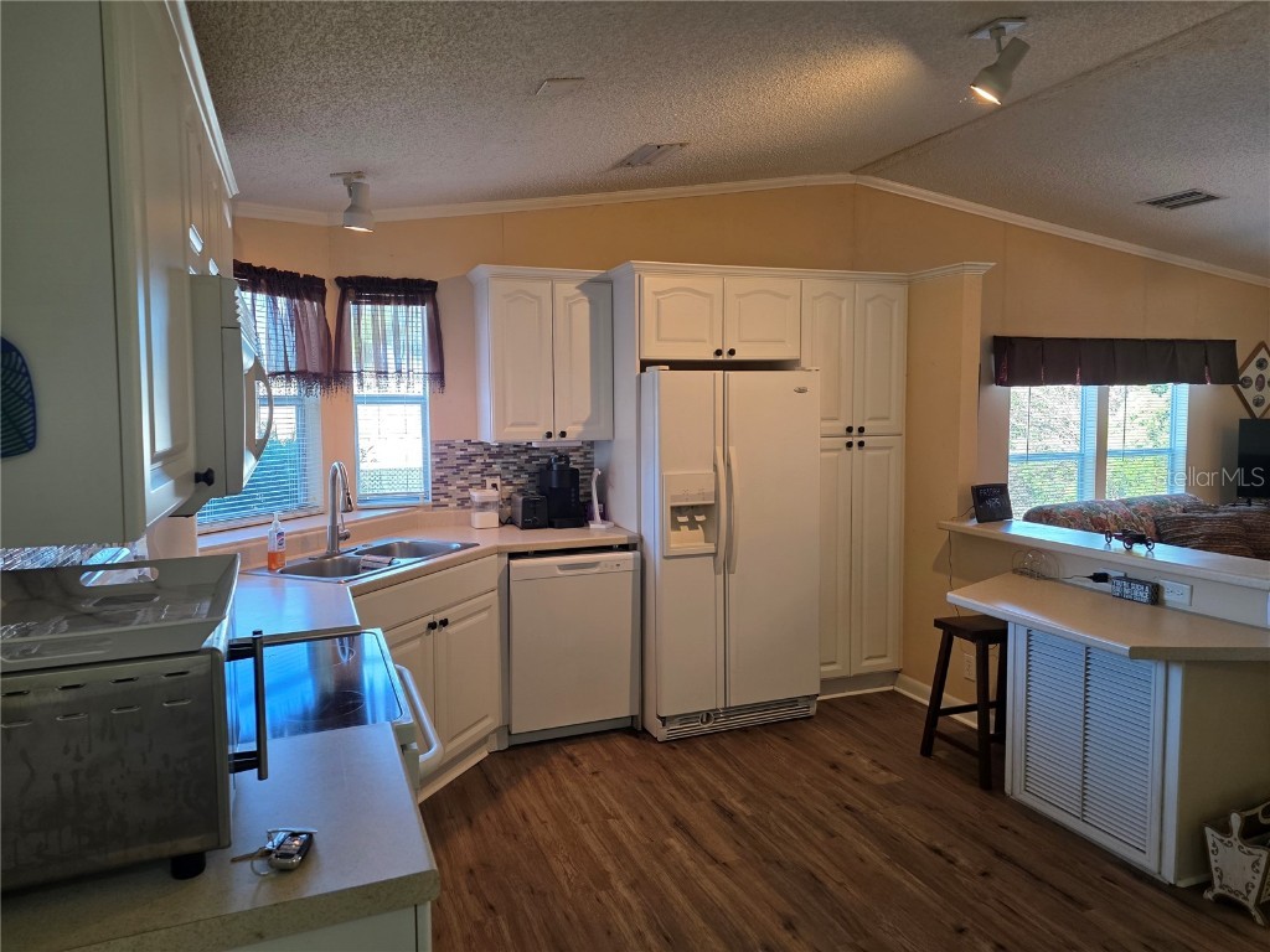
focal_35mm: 23
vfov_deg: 58.9
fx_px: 844
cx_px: 635
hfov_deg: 73.9
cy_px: 476
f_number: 1.7
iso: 160
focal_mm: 6.25
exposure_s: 1/120
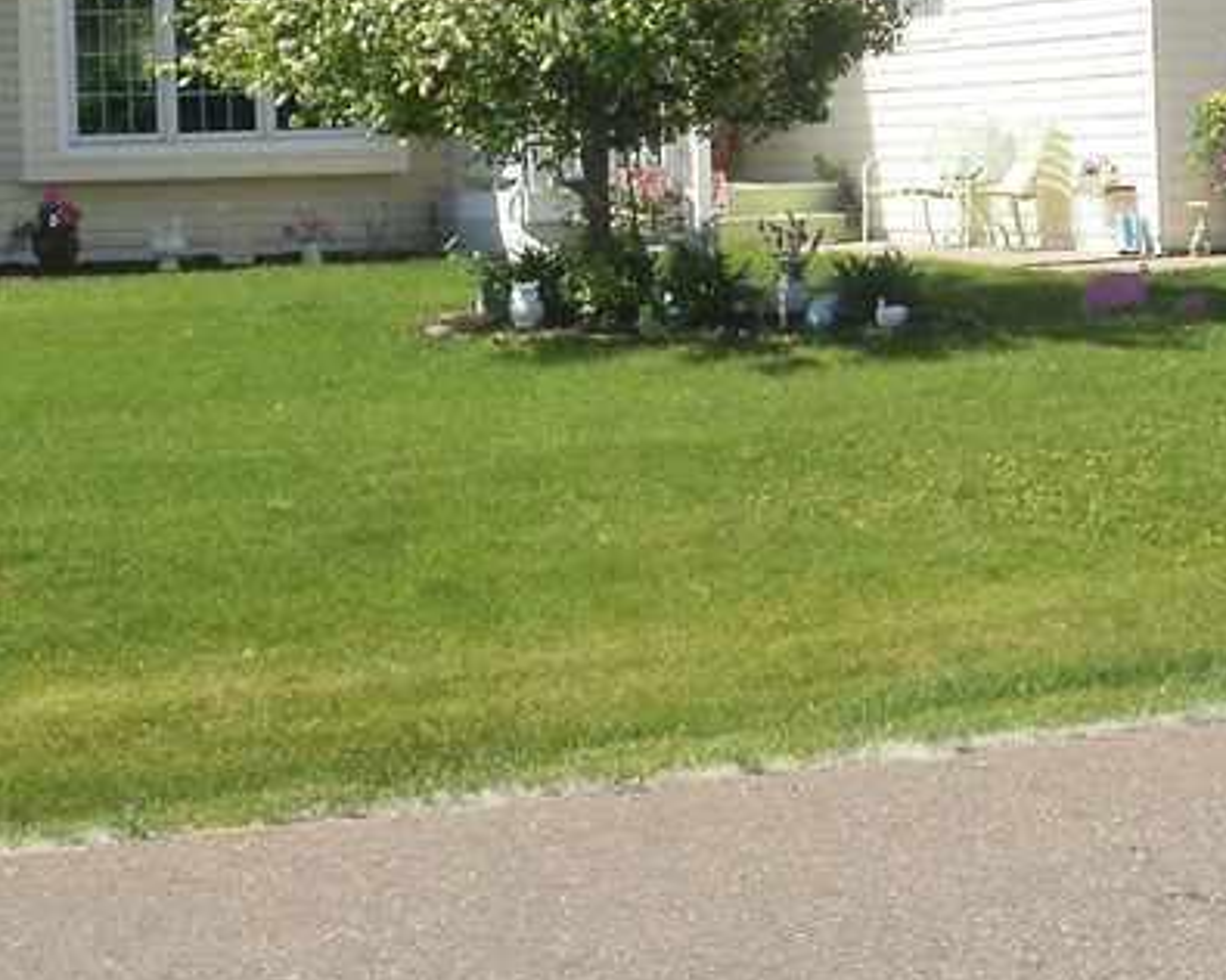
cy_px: 53
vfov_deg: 15.5
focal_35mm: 98
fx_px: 3556
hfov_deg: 19.5
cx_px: 739
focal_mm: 5.45
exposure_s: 1/200
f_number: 8.5
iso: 100
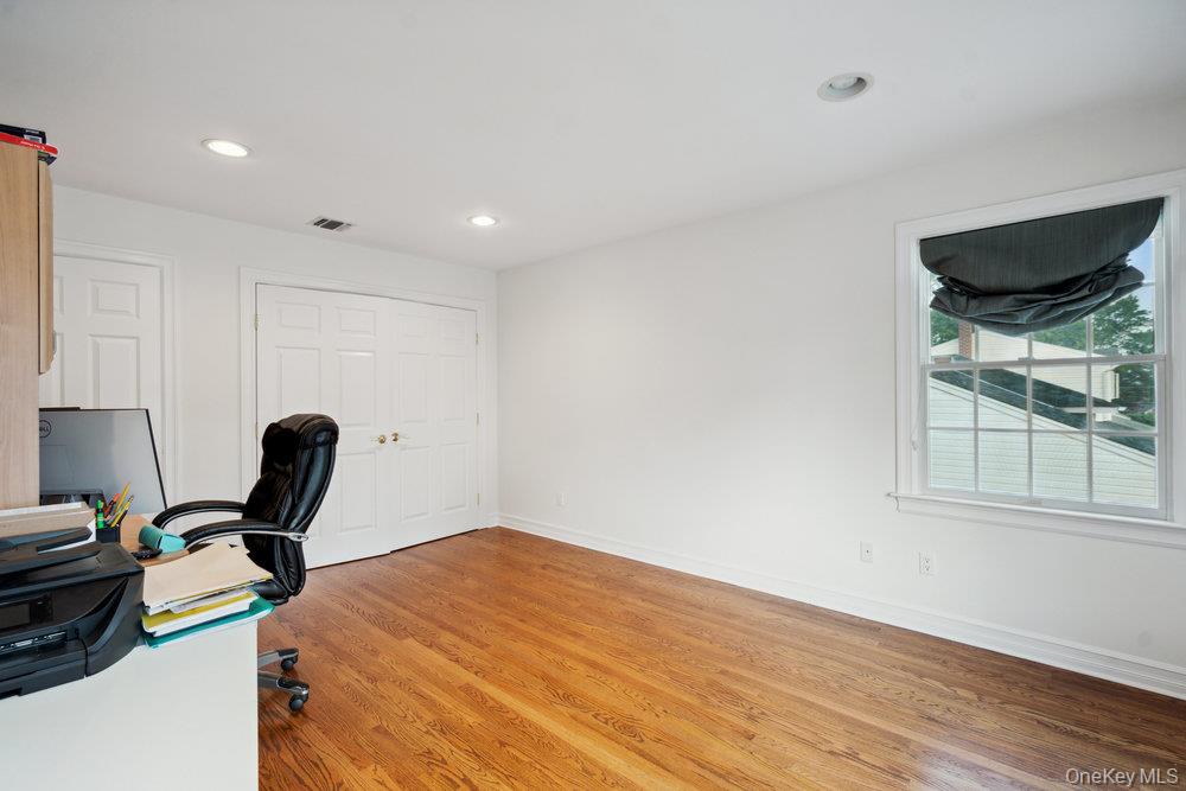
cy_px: 396
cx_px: 593
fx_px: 527
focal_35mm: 16
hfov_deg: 96.7
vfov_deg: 73.8
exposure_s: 1/80
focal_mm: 16
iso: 500
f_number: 5.6
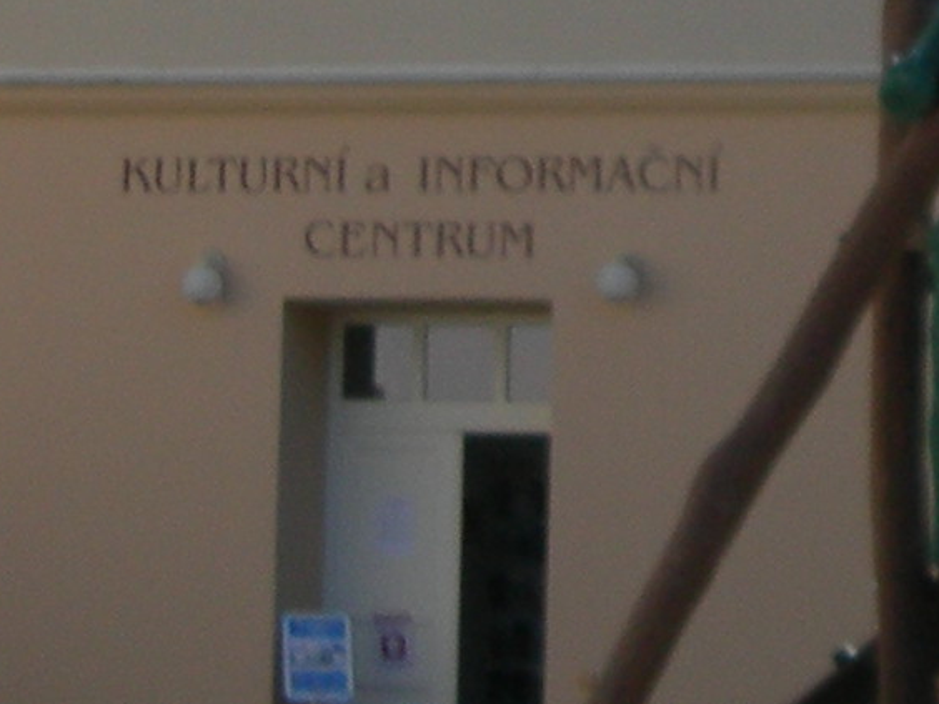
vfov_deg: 7.1
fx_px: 5615
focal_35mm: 207
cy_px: -70
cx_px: 881
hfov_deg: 9.5
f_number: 4.8
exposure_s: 1/438
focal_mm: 7.8
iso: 50
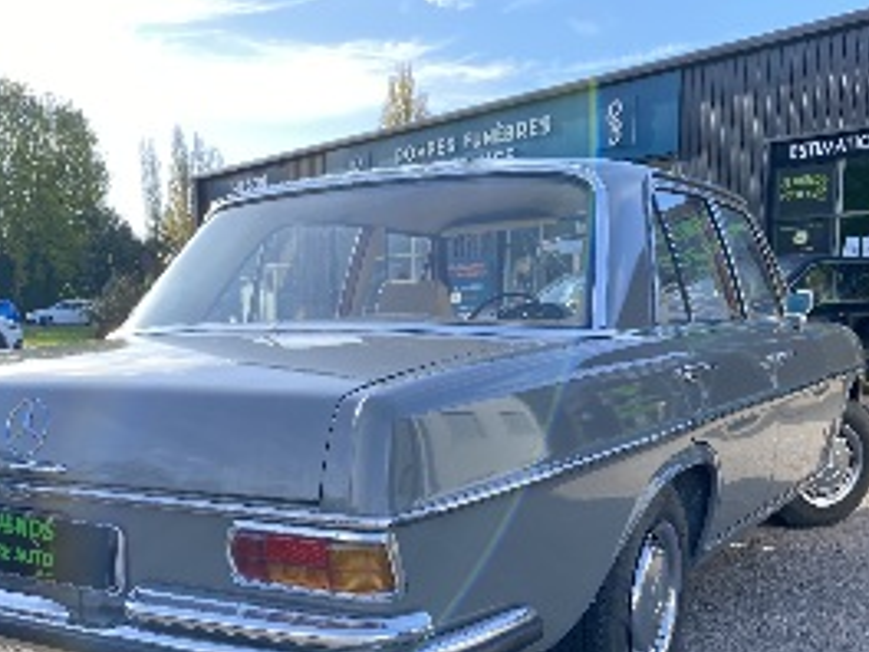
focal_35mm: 41
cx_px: 372
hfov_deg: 45.6
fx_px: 1029
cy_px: 504
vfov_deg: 34.3
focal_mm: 4.25
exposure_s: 1/362
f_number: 1.8
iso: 32
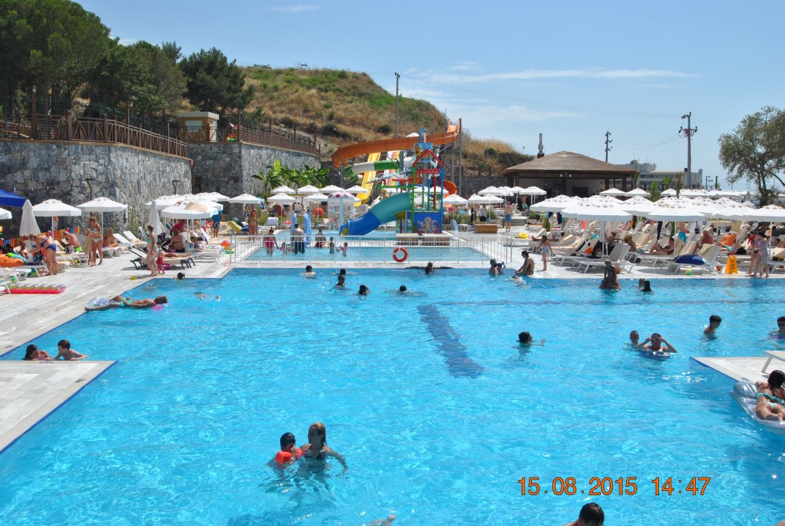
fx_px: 786
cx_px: 392
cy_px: 263
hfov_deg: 53.1
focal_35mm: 36
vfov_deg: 37.0
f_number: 9
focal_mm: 24
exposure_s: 1/320
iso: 100
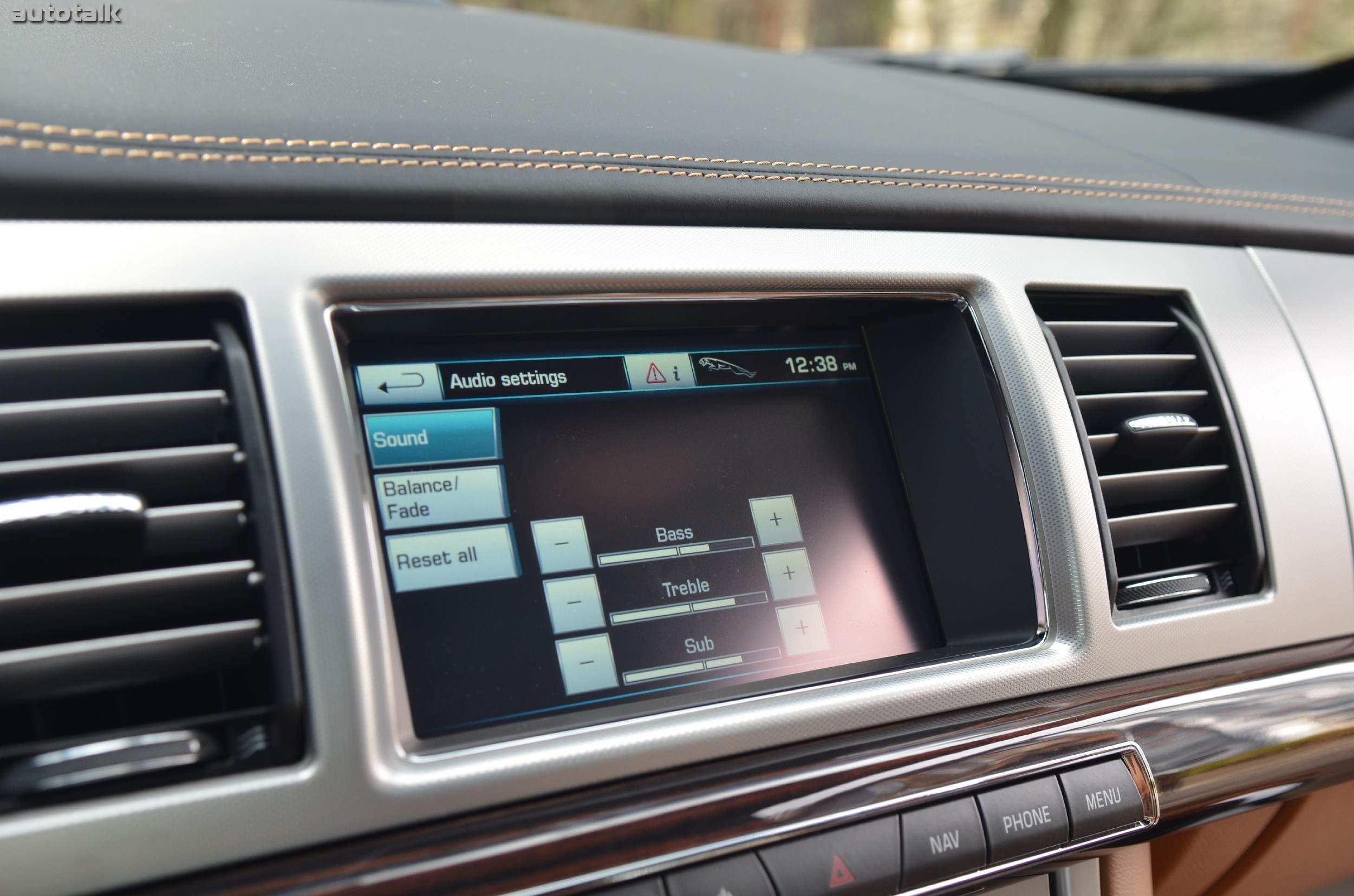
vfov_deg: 34.1
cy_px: 448
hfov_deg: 49.6
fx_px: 1464
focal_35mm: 39
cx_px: 677
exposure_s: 1/80
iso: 400
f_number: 4.5
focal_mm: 26
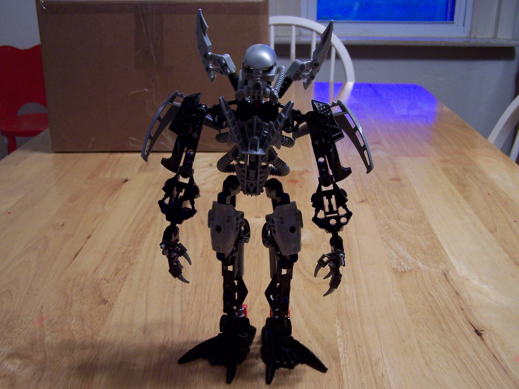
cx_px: 260
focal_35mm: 38
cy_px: 194
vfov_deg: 37.7
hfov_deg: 49.0
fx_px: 570
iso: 160
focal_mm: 6.3
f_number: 2.8
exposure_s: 1/8
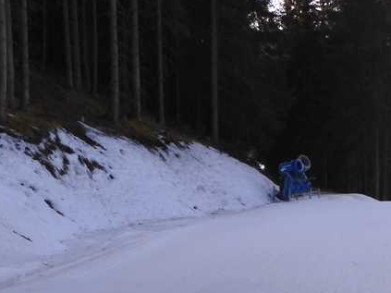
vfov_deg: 14.6
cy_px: 221
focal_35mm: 101
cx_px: 264
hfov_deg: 19.4
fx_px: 1141
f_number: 4
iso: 100
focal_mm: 8
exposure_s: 1/320
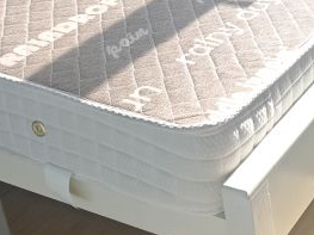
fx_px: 662
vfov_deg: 19.3
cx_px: 424
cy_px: -23
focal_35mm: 73
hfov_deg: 23.2
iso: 50
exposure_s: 1/400
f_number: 1.4
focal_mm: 6.83
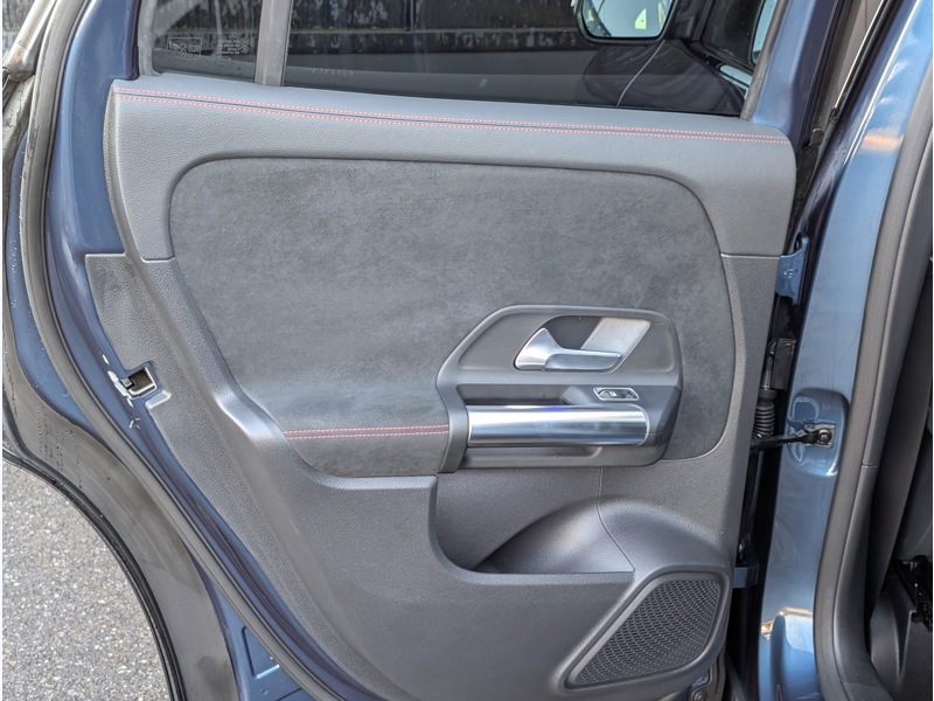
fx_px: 1322
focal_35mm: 49
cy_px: 350
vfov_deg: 29.7
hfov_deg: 38.9
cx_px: 467
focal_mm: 6.9
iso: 232
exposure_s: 1/120
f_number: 1.68
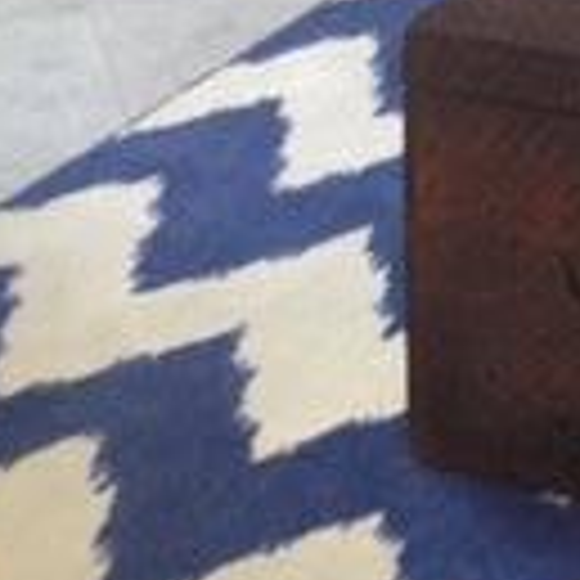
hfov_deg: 10.7
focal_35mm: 153
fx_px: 2900
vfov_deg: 10.6
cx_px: 1021
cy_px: -499
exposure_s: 1/20
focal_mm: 4.28
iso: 160
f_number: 2.4
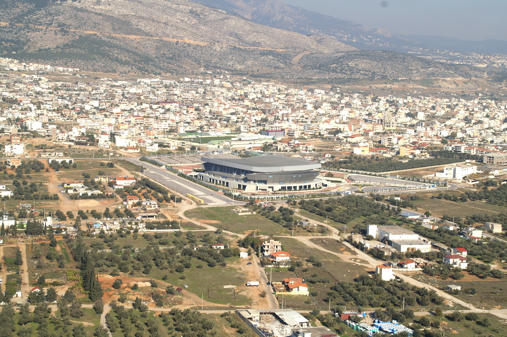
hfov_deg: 29.9
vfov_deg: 20.1
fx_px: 950
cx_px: 254
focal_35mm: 68
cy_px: 168
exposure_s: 1/125
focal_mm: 45
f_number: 11
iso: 100
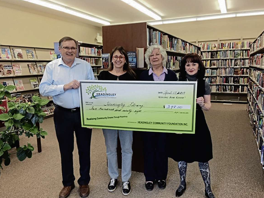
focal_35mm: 30
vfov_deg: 46.8
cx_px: 135
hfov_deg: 60.0
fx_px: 229
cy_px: 101
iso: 25
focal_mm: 4.15
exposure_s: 1/30
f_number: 2.2
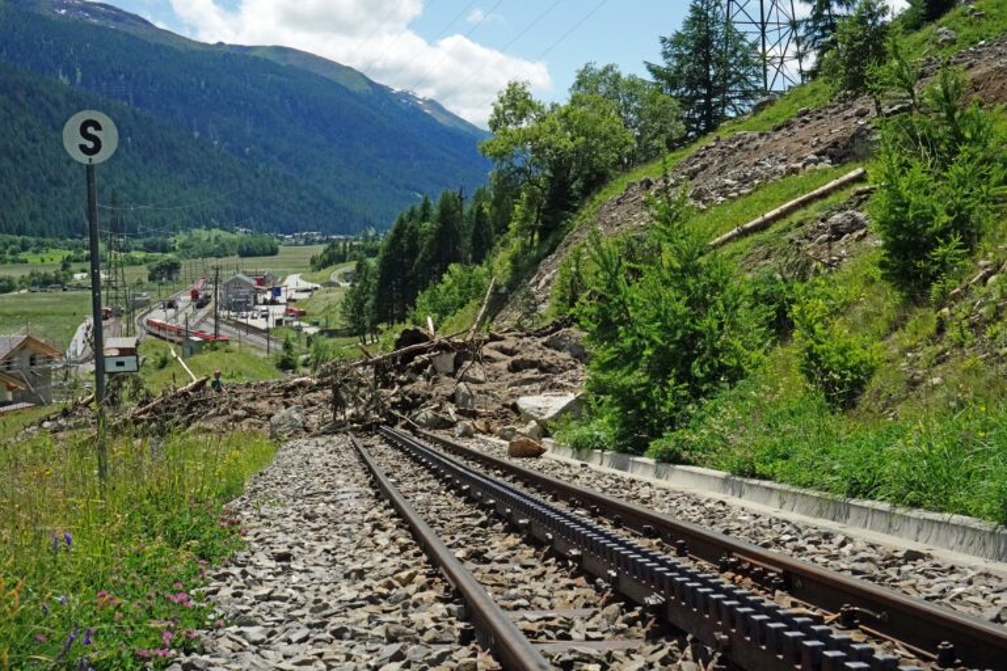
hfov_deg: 38.2
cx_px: 504
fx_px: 1454
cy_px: 336
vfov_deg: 26.0
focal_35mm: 52
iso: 8000
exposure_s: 1/6400
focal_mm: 52
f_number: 16
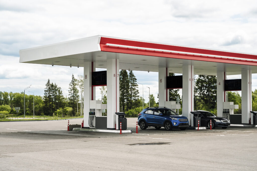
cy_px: 86
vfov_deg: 20.9
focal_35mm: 65
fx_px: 464
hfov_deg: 31.0
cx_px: 128
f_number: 5.6
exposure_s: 1/3200
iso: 640
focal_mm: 65
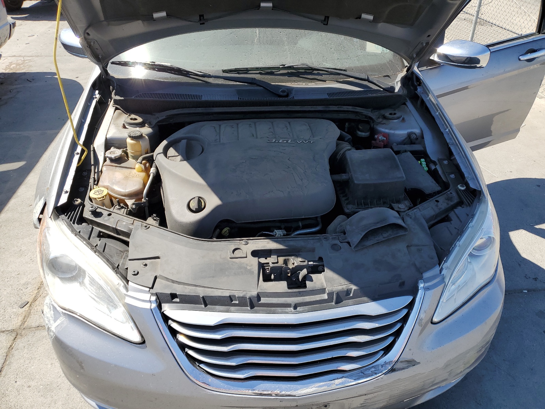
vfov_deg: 53.1
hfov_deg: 67.3
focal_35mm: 26
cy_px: 204
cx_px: 272
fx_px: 409
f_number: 1.5
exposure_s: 1/2000
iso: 50
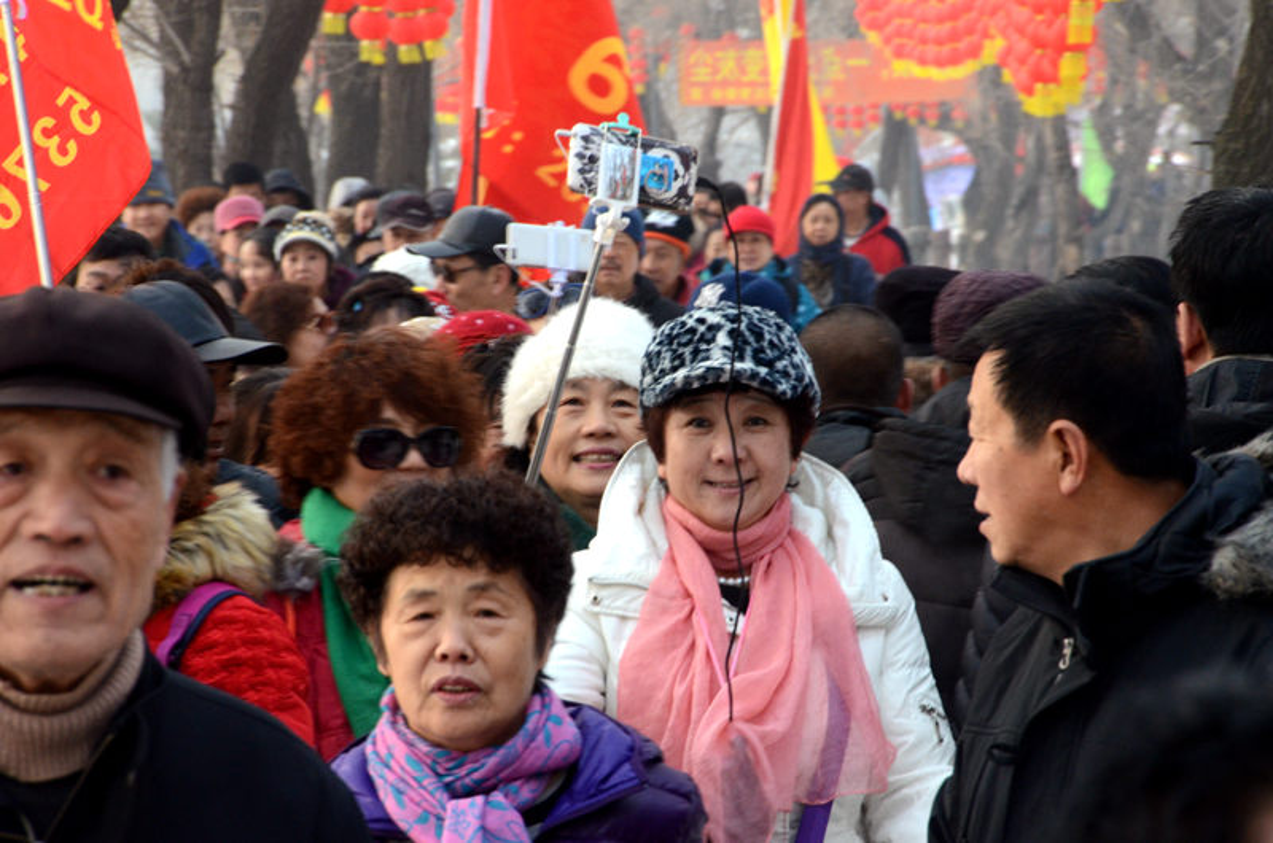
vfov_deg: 4.6
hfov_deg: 6.9
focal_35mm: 300
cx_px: 636
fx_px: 10587
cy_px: 422
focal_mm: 200
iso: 1250
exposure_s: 1/80
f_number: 20
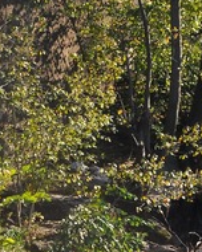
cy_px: -40
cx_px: 528
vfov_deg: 7.6
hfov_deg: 5.9
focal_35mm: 251
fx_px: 1876
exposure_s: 1/500
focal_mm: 34
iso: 400
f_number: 4.5
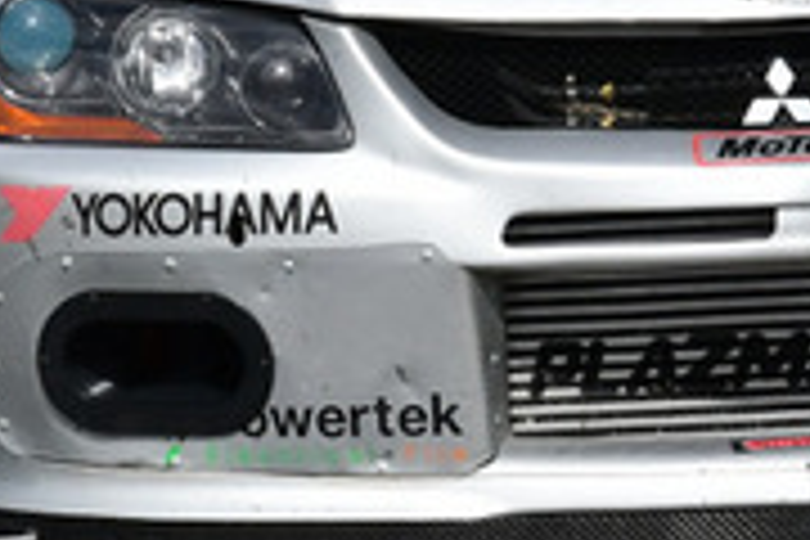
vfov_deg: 0.5
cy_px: -306
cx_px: 549
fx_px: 66145
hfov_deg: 0.7
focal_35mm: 2940
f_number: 13
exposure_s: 1/640
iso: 320
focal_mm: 440
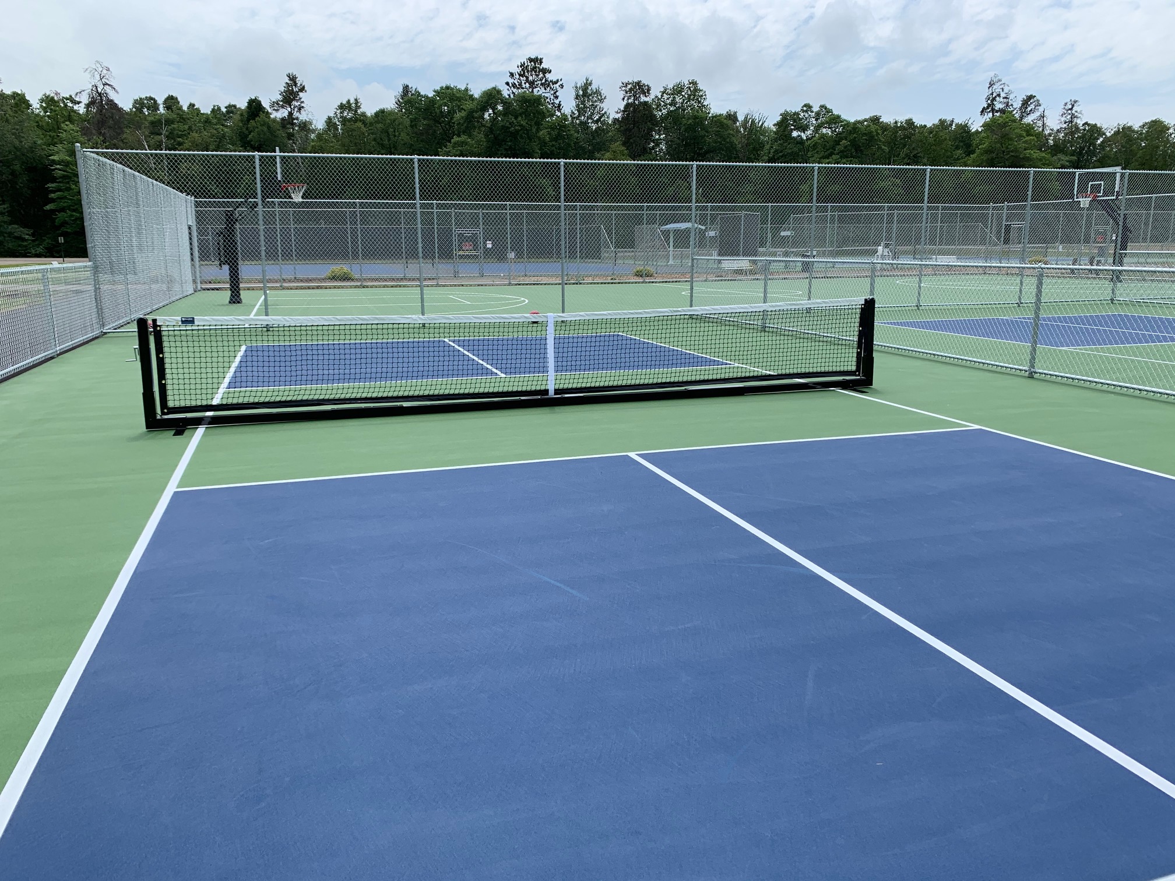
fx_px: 883
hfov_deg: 67.3
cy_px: 440
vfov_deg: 53.1
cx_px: 588
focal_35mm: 26
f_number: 1.8
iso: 25
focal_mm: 4.25
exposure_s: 1/2309
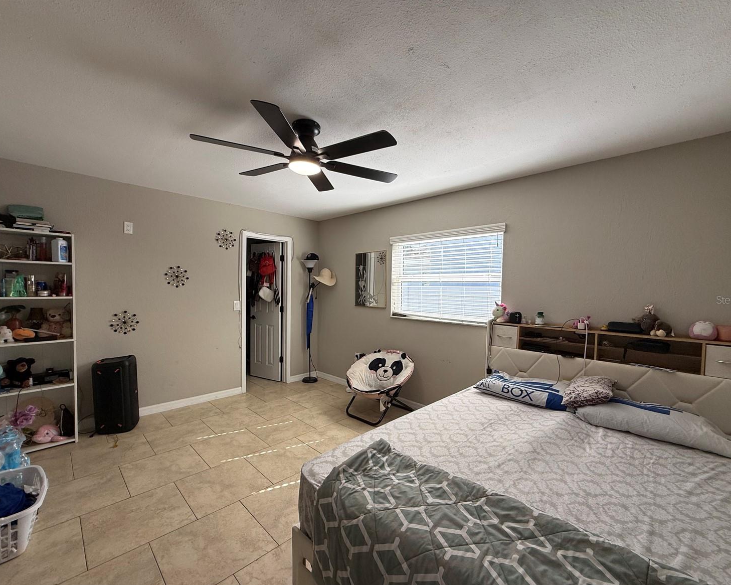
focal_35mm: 15
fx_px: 324
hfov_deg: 96.8
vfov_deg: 84.0
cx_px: 362
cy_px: 300
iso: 64
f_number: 2.2
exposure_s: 1/104
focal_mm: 2.22
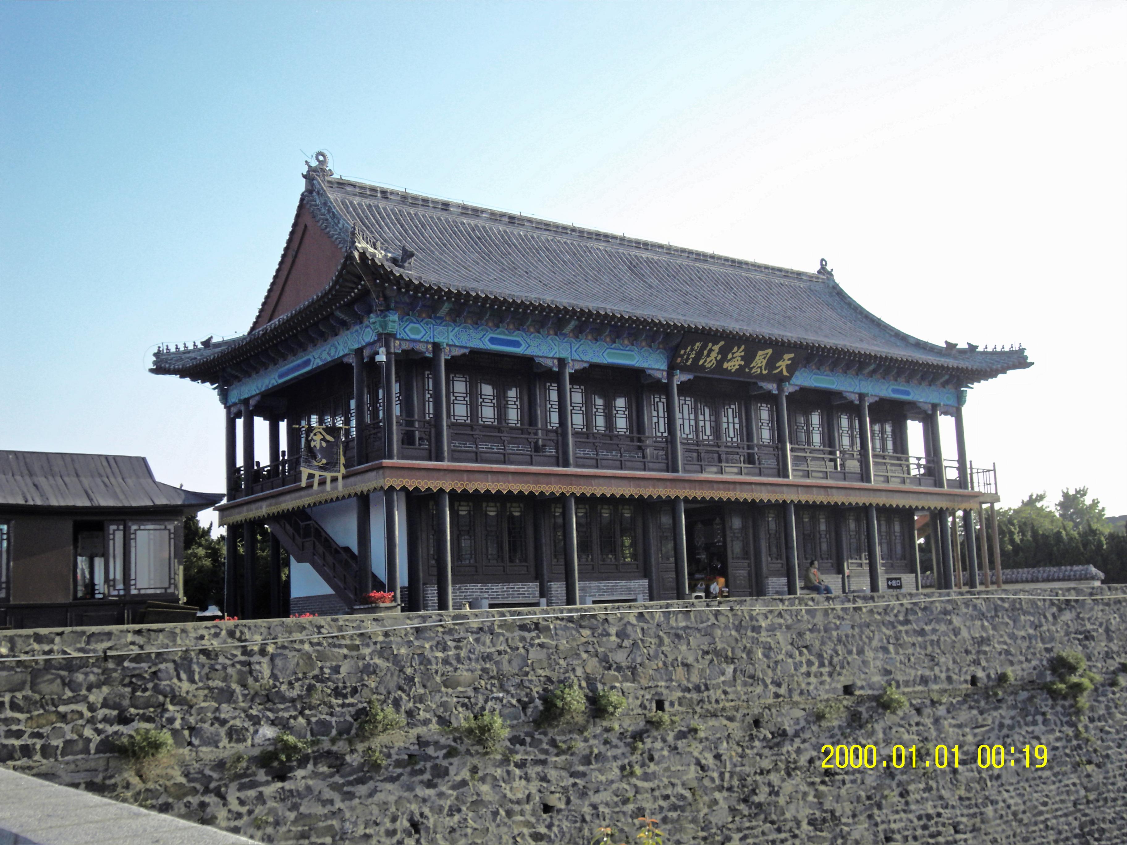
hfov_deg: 46.8
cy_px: 422
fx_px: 1302
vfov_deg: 36.0
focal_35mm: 40
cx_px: 564
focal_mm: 7.1
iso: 80
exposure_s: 1/500
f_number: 3.7
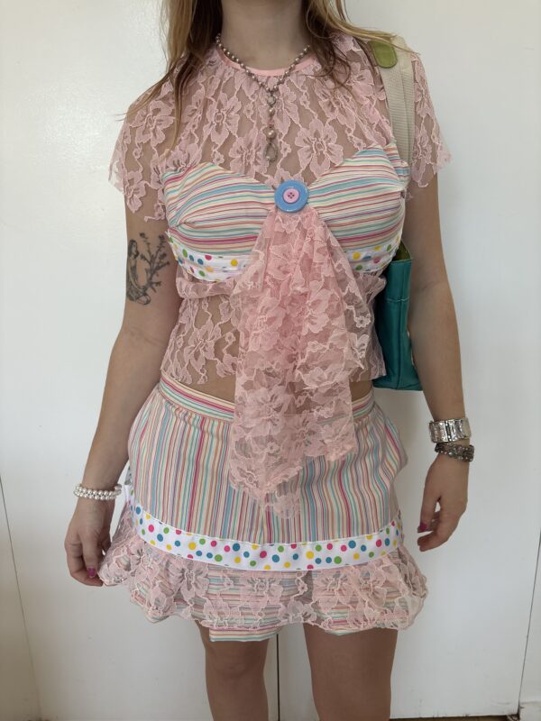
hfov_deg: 53.1
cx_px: 270
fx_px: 542
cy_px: 360
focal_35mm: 26
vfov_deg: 67.3
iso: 125
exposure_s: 1/60
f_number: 1.6
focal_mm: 5.96
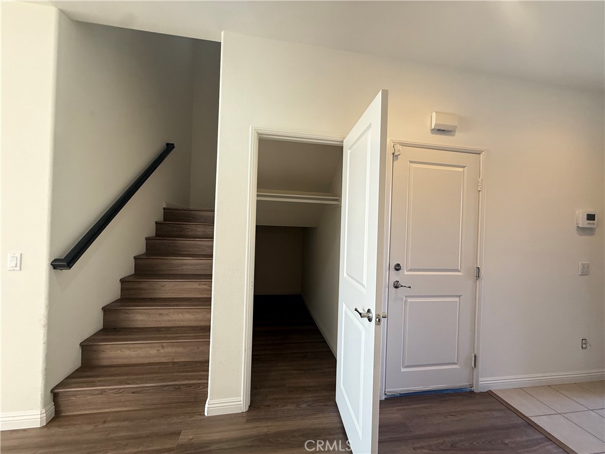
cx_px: 302
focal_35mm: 14
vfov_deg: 85.7
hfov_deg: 102.1
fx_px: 245
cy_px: 227
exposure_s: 1/120
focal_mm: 2.22
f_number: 2.2
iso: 320
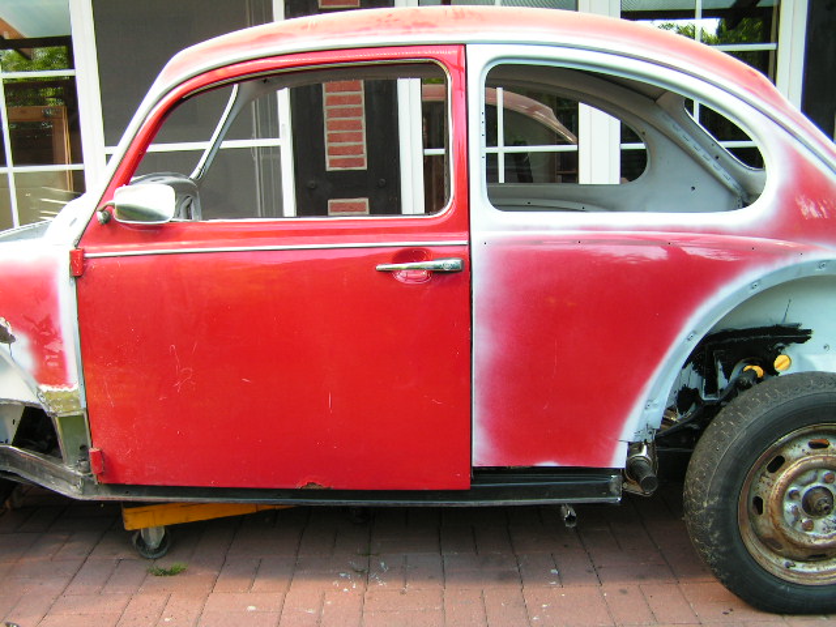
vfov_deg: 37.7
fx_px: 918
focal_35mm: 38
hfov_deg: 49.0
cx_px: 418
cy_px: 314
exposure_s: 1/60
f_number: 3.2
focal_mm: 6.3
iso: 50
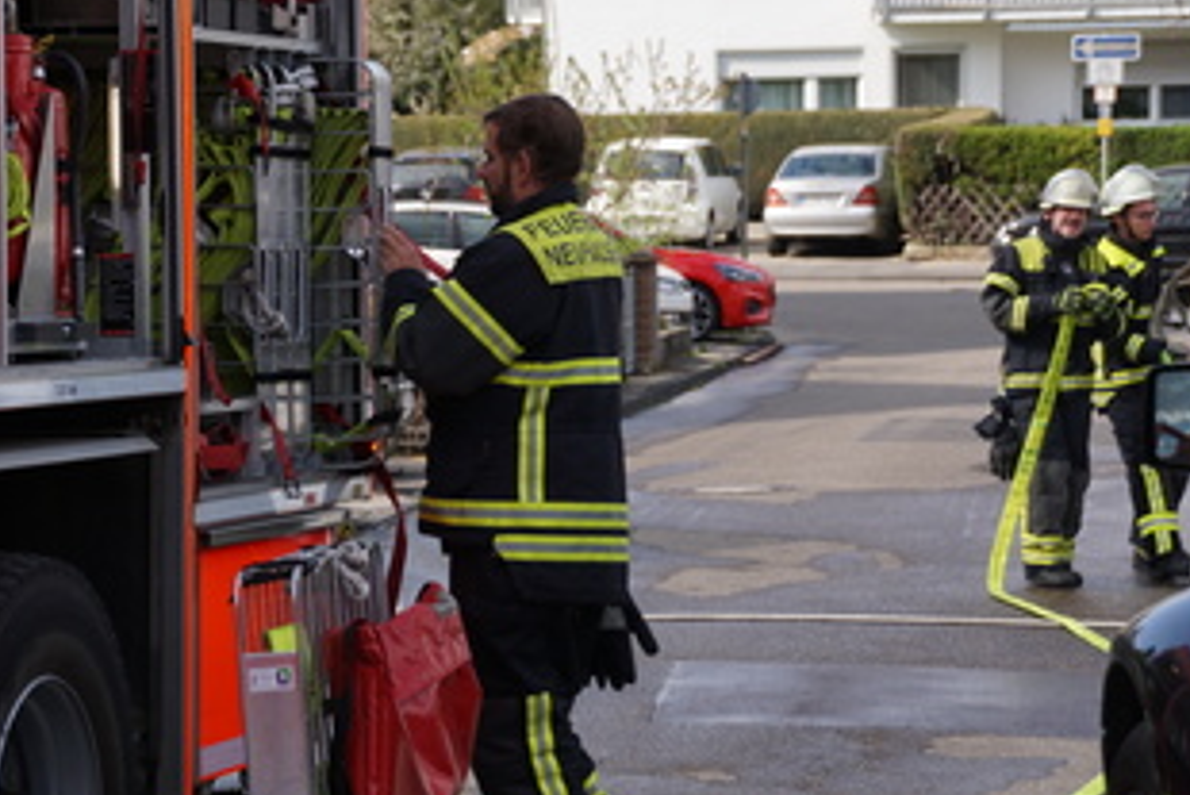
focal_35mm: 174
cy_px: 290
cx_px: 484
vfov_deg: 7.9
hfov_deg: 11.8
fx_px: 5754
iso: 100
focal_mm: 90
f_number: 6.3
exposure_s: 1/160
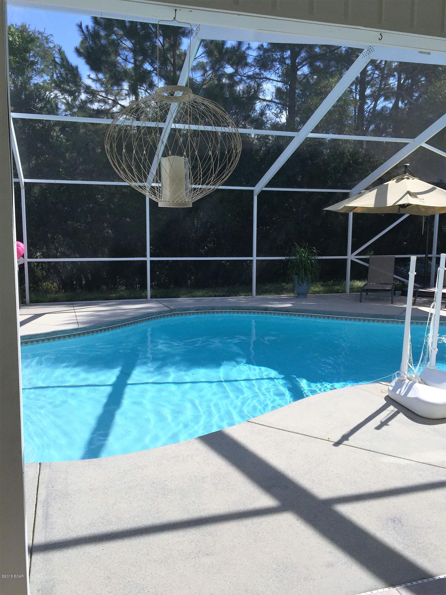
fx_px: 498
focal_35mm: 29
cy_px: 298
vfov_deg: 61.7
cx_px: 223
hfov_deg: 48.2
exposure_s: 1/2825
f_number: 2.2
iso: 32
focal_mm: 4.15
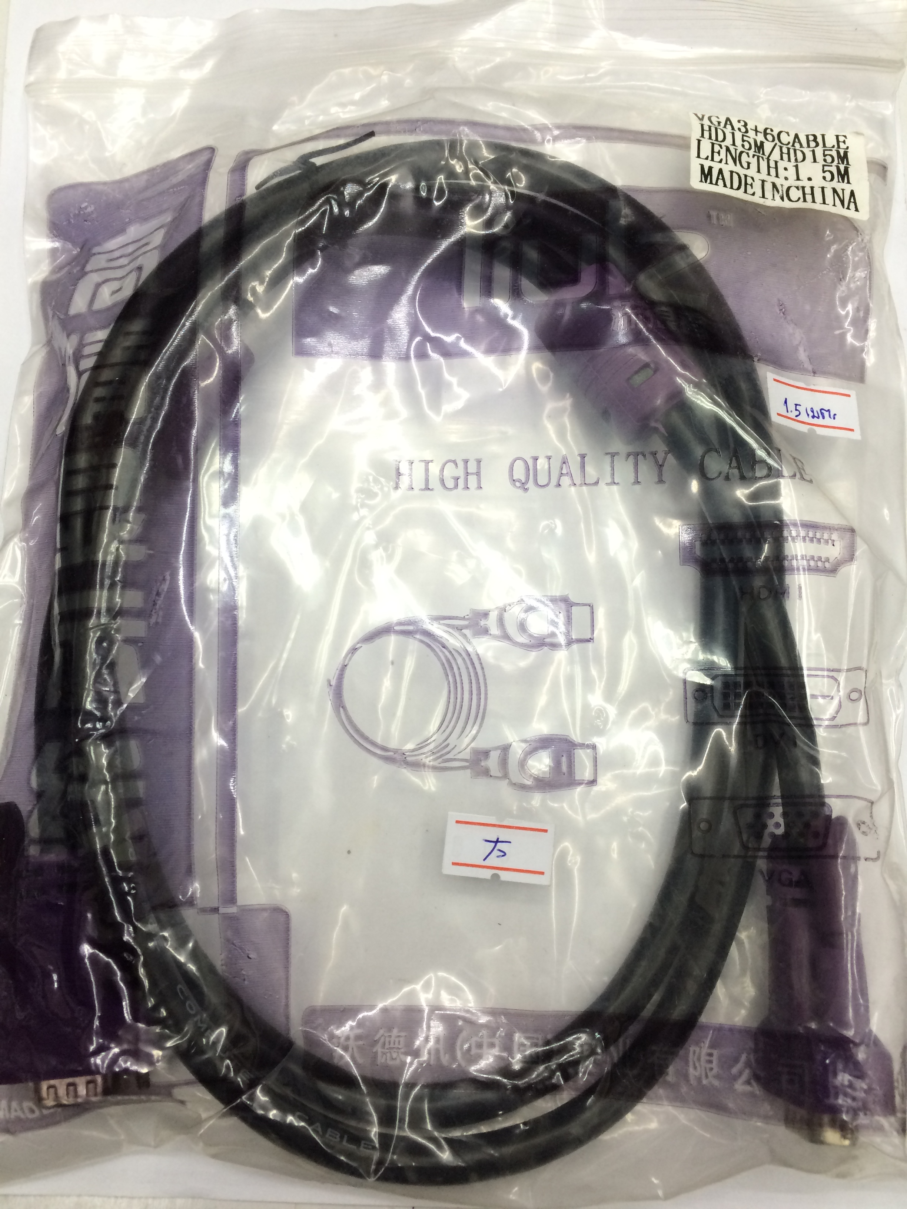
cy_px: 604
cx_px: 454
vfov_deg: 61.7
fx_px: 1013
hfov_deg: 48.2
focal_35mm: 29
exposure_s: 1/33
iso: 40
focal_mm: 4.15
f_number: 2.2
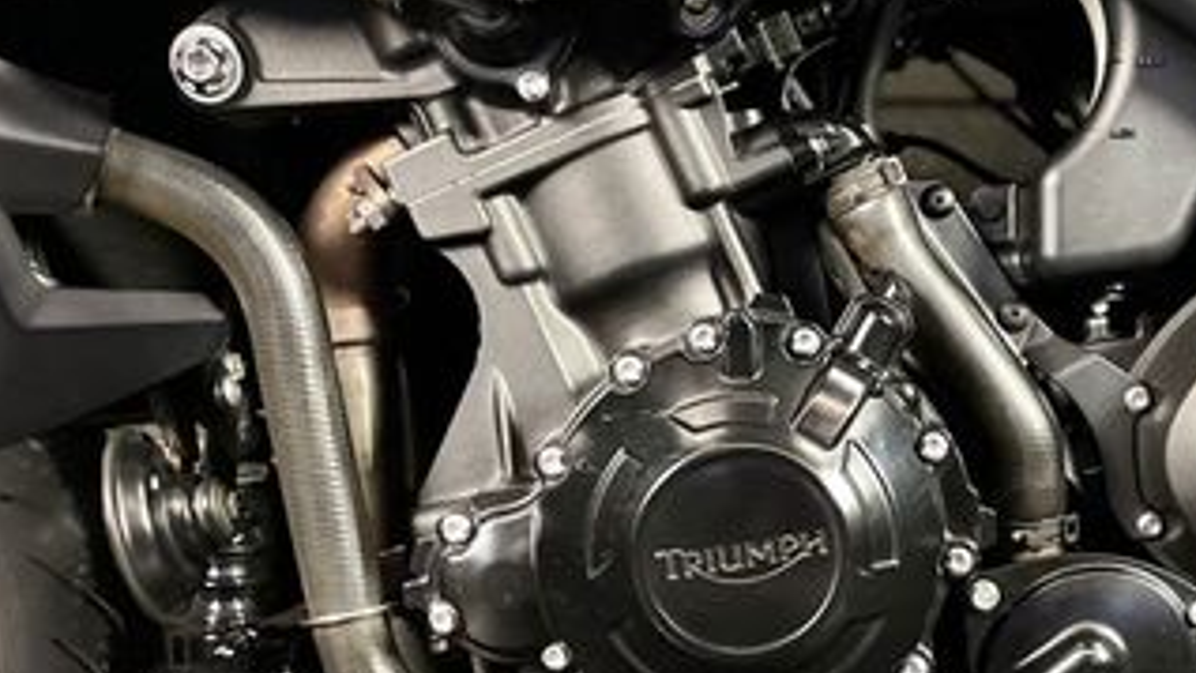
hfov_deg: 35.8
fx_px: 1808
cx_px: 891
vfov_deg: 21.0
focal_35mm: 57
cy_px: 459
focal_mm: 4.2
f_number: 1.6
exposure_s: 1/50
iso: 400
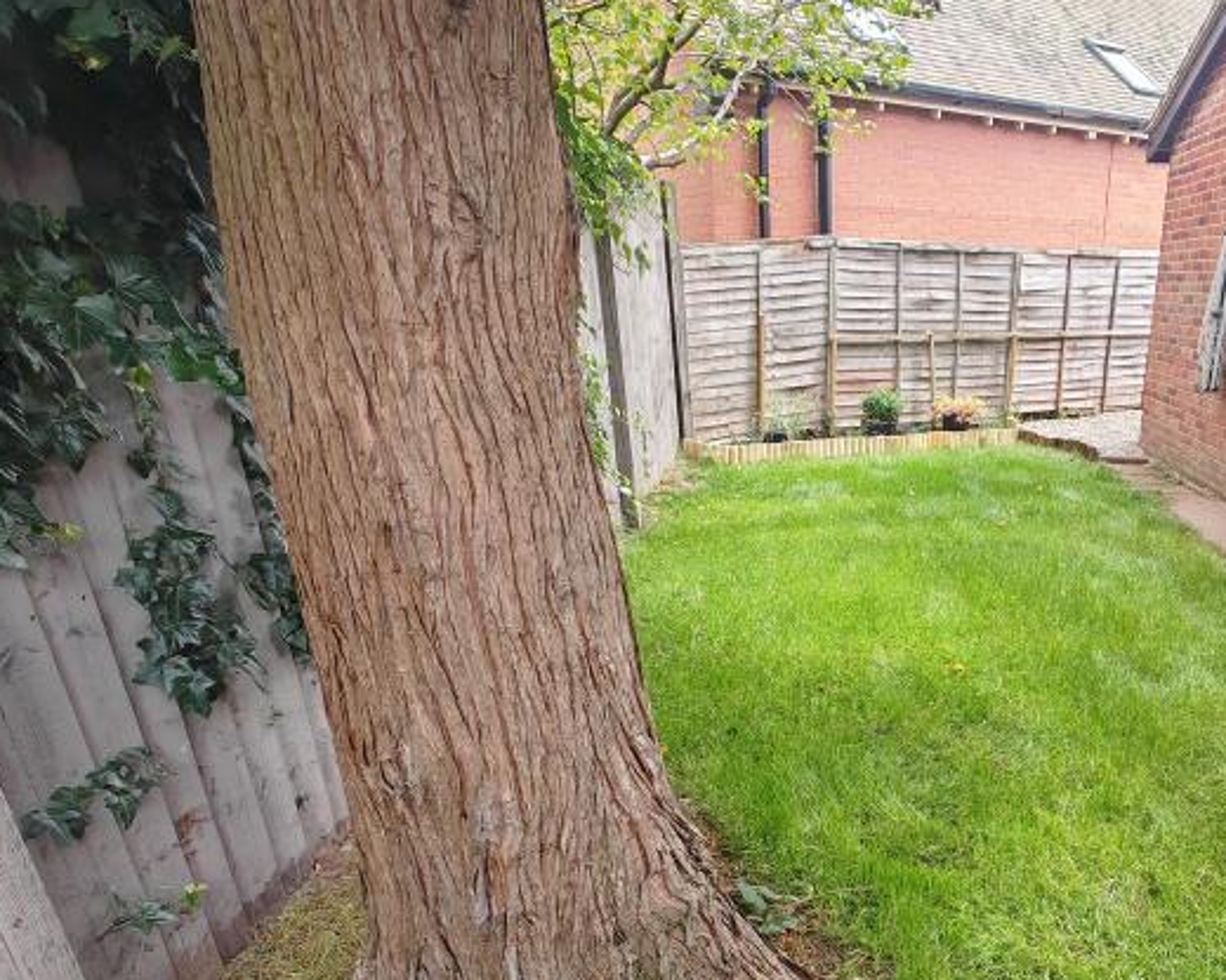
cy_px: 594
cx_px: 858
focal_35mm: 25
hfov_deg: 65.5
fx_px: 907
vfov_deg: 56.3
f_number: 2
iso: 125
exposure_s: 1/100
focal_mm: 1.82
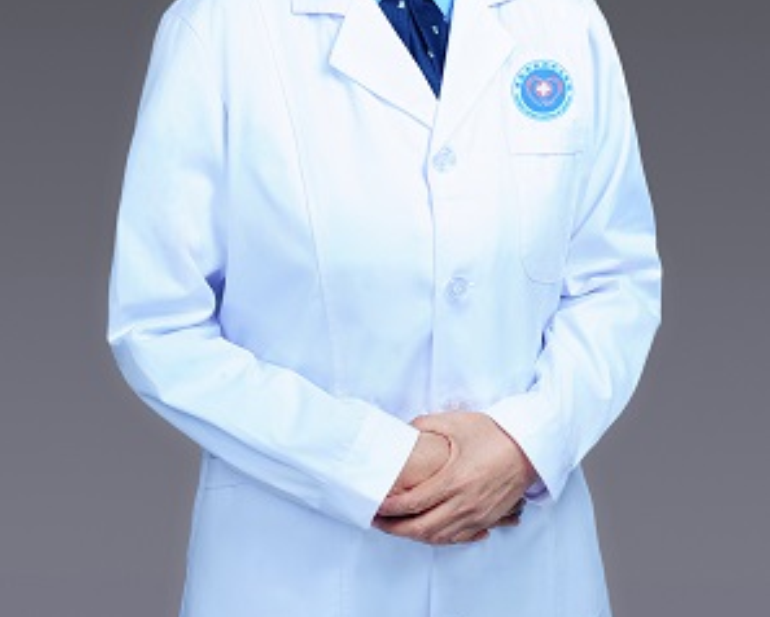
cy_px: 114
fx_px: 1619
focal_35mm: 71
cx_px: 386
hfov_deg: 26.8
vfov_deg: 21.3
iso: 200
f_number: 10
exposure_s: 1/125
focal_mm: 50
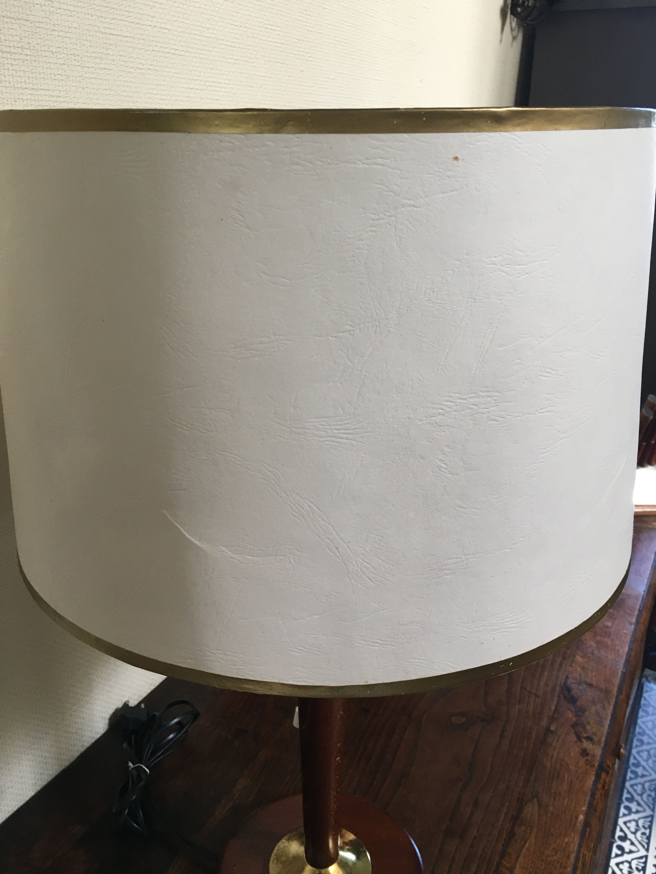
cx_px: 328
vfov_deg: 61.7
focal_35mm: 29
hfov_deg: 48.2
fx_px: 733
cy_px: 437
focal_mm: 4.15
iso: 100
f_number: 2.2
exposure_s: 1/33
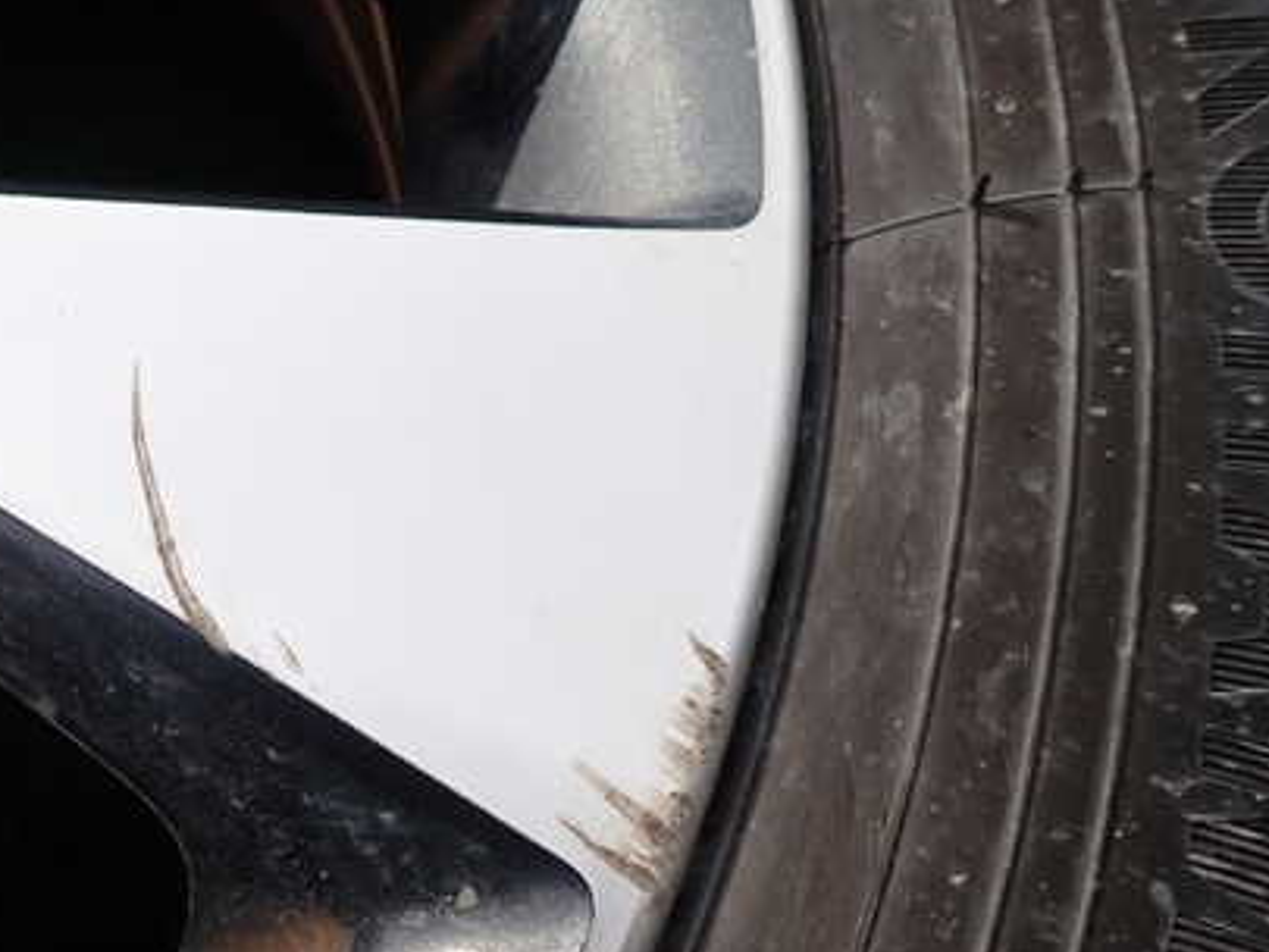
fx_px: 1357
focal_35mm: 37
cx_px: 342
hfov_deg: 48.5
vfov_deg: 38.6
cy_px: 545
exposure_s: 1/200
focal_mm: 4.5
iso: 100
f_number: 8
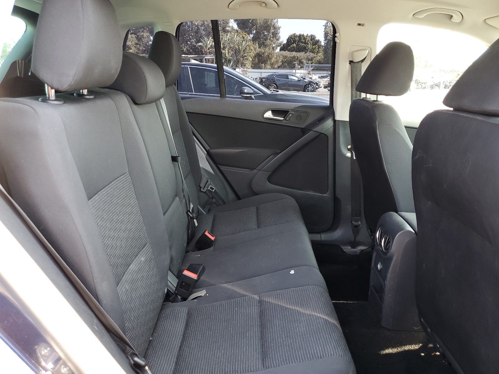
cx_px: 250
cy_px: 187
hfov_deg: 67.3
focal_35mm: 26
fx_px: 375
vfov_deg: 53.1
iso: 57
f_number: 1.5
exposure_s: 1/60.2
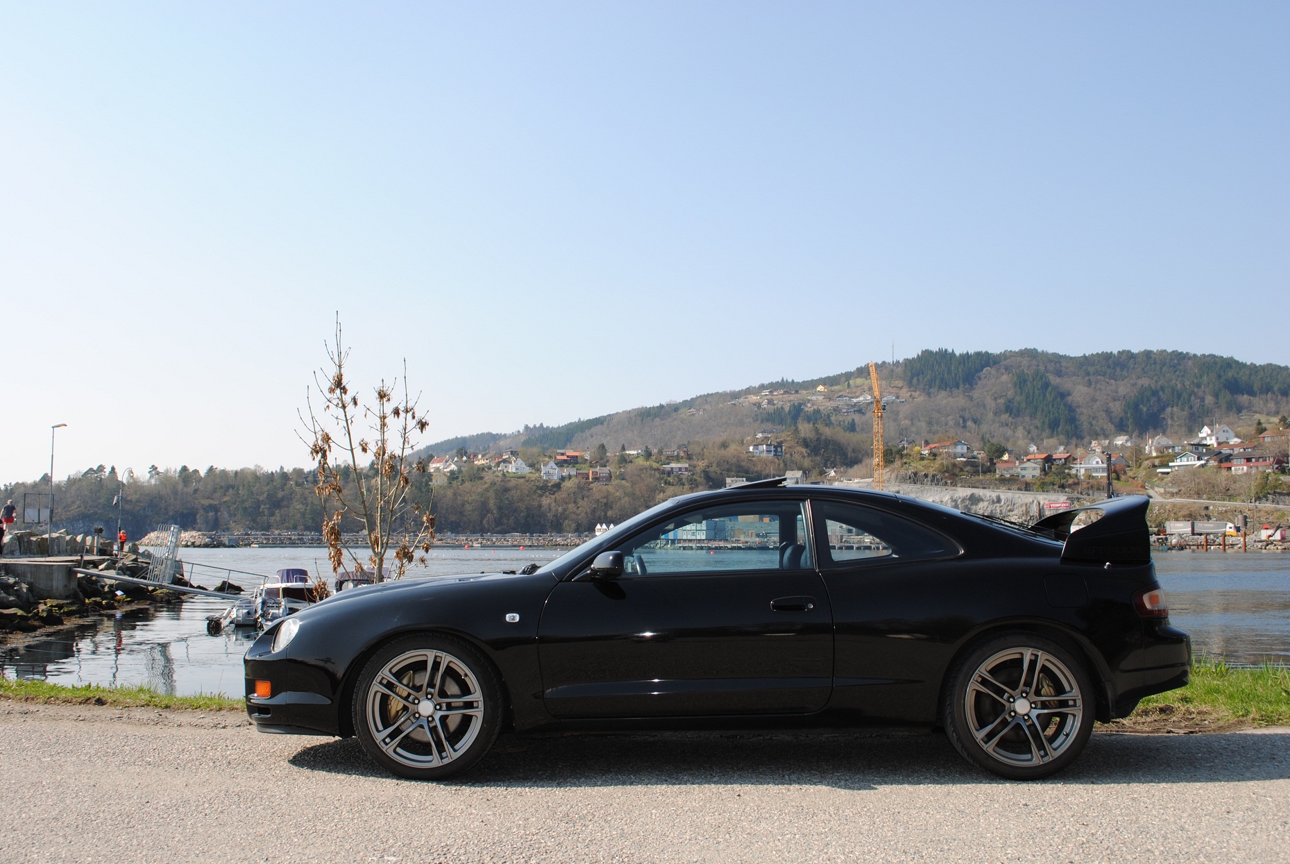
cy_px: 432
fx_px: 1292
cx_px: 645
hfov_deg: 53.1
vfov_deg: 37.0
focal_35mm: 36
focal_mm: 24
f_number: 8
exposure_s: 1/200
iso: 100
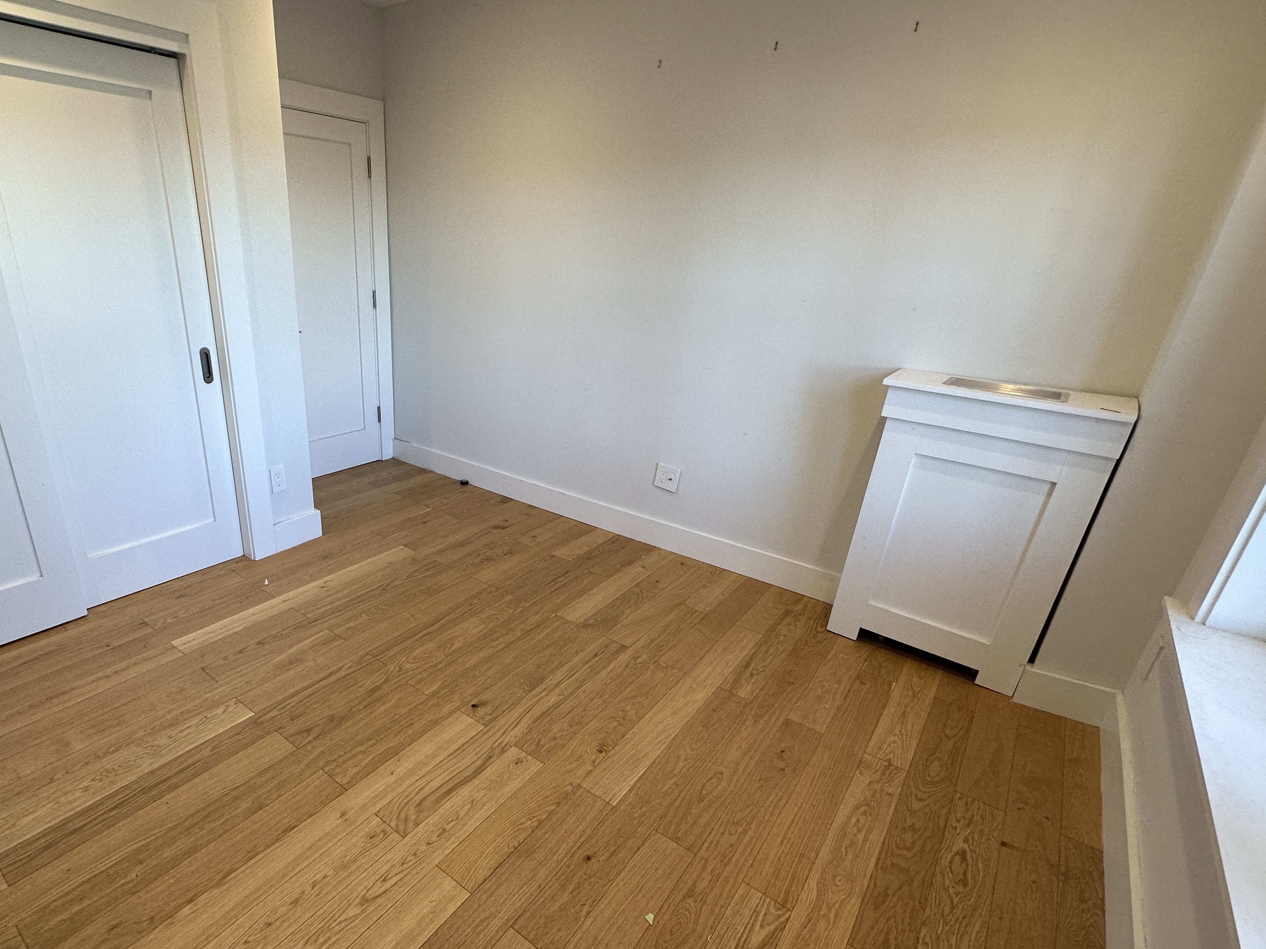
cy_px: 518
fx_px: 658
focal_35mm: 18
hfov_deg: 86.5
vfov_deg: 71.4
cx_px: 500
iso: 125
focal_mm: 2.22
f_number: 2.2
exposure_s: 1/120
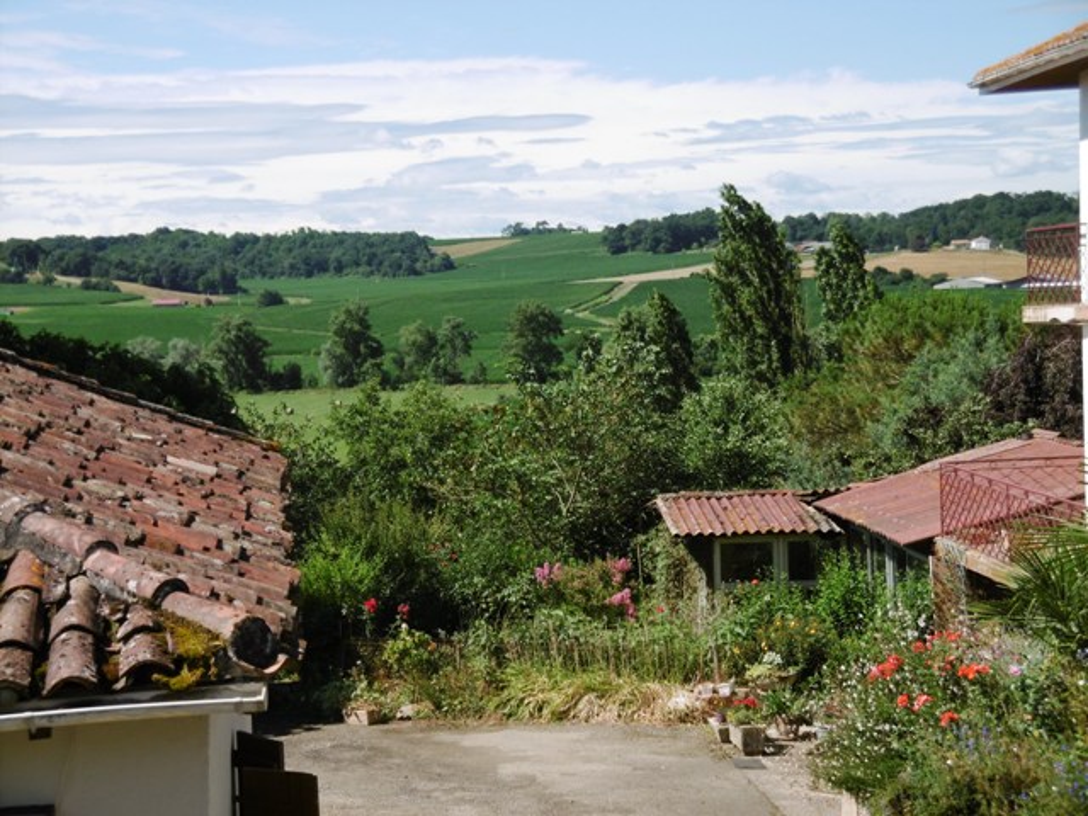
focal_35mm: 68
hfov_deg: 28.6
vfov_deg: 21.6
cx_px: 544
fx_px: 2137
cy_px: 408
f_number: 4.4
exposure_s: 1/640
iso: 100
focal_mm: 12.1
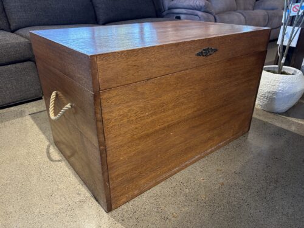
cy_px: 114
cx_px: 152
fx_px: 228
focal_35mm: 26
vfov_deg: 53.1
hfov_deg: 67.3
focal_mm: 5.96
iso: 250
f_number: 1.6
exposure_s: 1/120
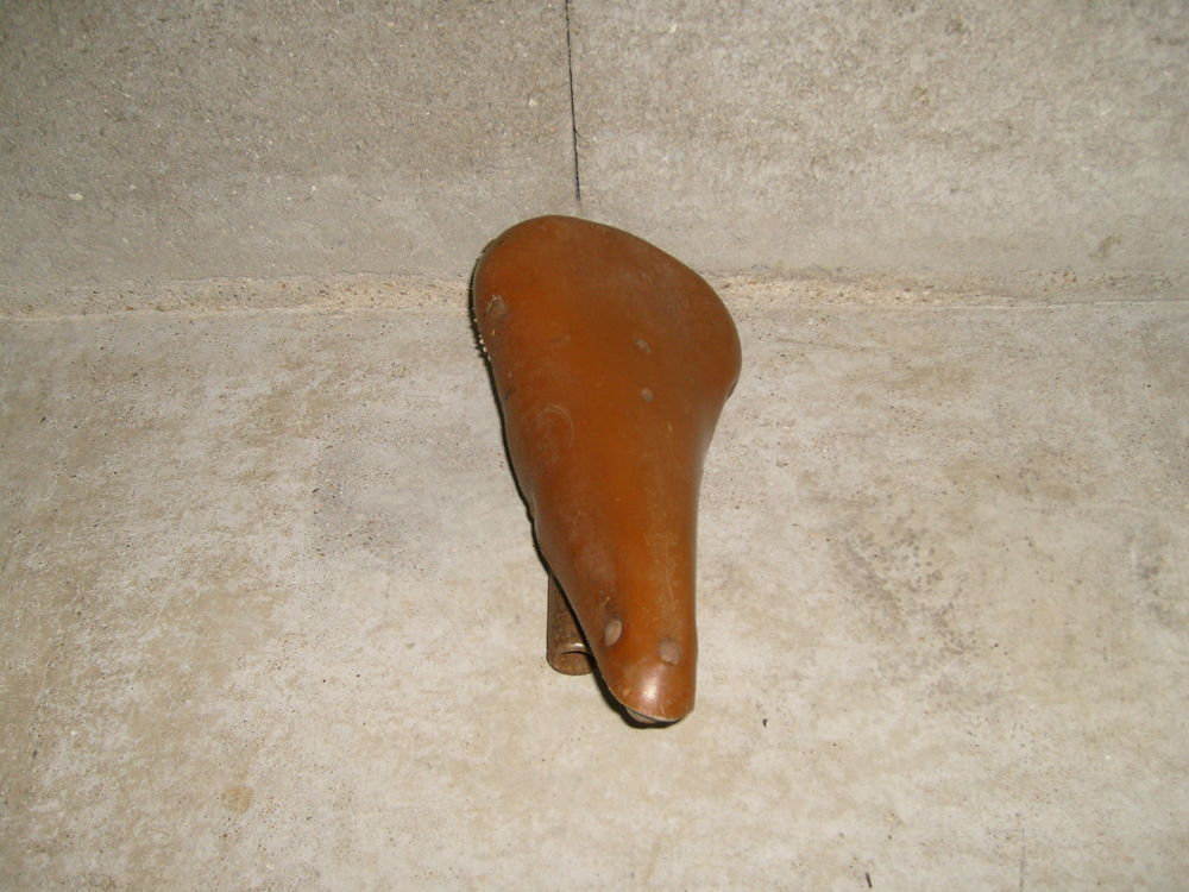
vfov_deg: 40.7
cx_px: 594
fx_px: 1202
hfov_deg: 52.6
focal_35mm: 35
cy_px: 446
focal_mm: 5.8
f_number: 2.8
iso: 100
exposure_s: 1/45
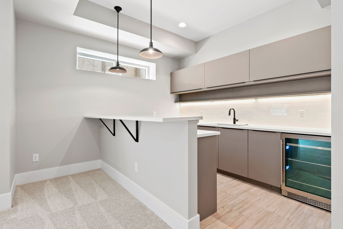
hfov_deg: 90.0
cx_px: 172
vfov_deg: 67.5
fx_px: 172
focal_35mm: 18
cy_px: 114
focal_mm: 18
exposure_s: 1/1.25
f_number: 8
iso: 400
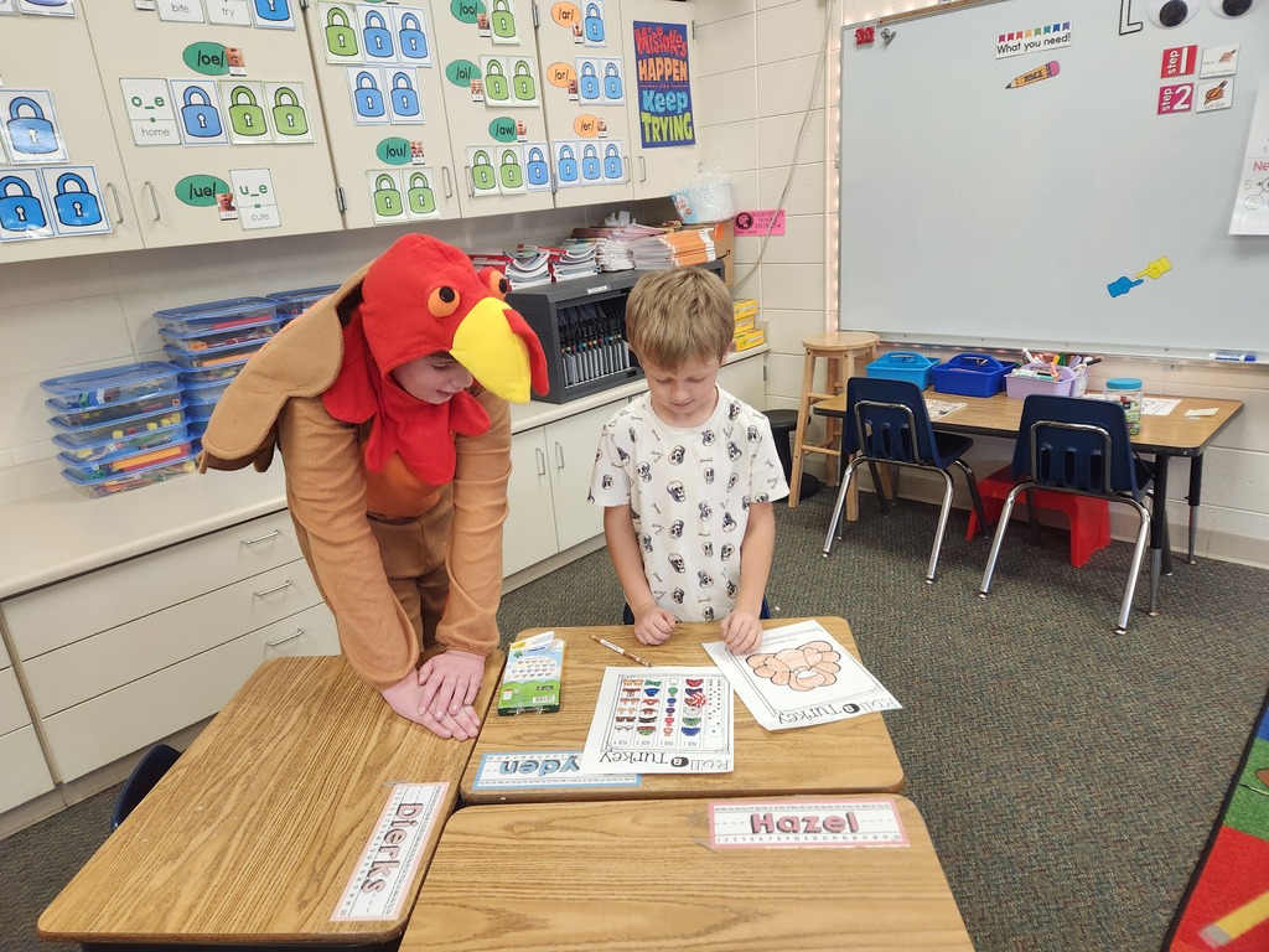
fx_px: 843
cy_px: 476
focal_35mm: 23
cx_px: 634
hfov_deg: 73.9
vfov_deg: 58.9
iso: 400
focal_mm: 5.4
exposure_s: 1/120
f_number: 1.8
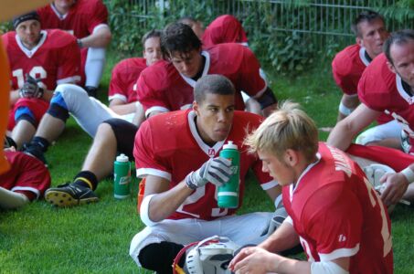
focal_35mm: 105
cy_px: 137
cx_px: 207
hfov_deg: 19.5
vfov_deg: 13.0
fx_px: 1205
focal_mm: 70
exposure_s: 1/500
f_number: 4
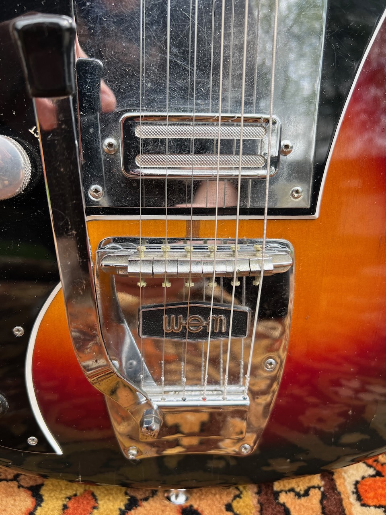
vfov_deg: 67.3
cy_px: 258
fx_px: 387
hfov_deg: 53.1
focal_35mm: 26
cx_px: 193
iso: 50
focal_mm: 5.7
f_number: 1.5
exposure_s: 1/803
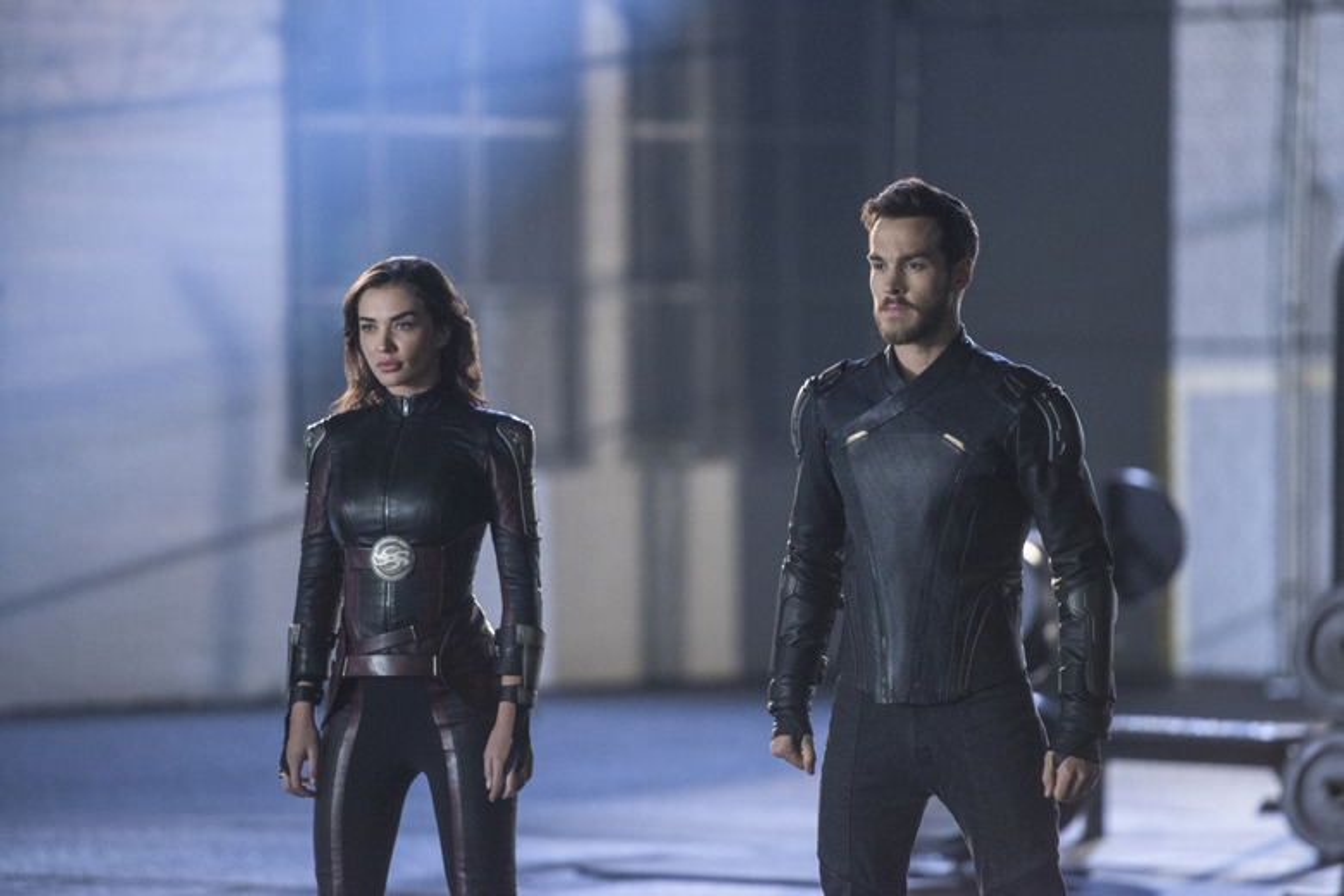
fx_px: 7466
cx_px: 672
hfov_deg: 10.3
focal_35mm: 200
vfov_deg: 6.9
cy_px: 448
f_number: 2.8
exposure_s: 1/100
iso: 3200
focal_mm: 200
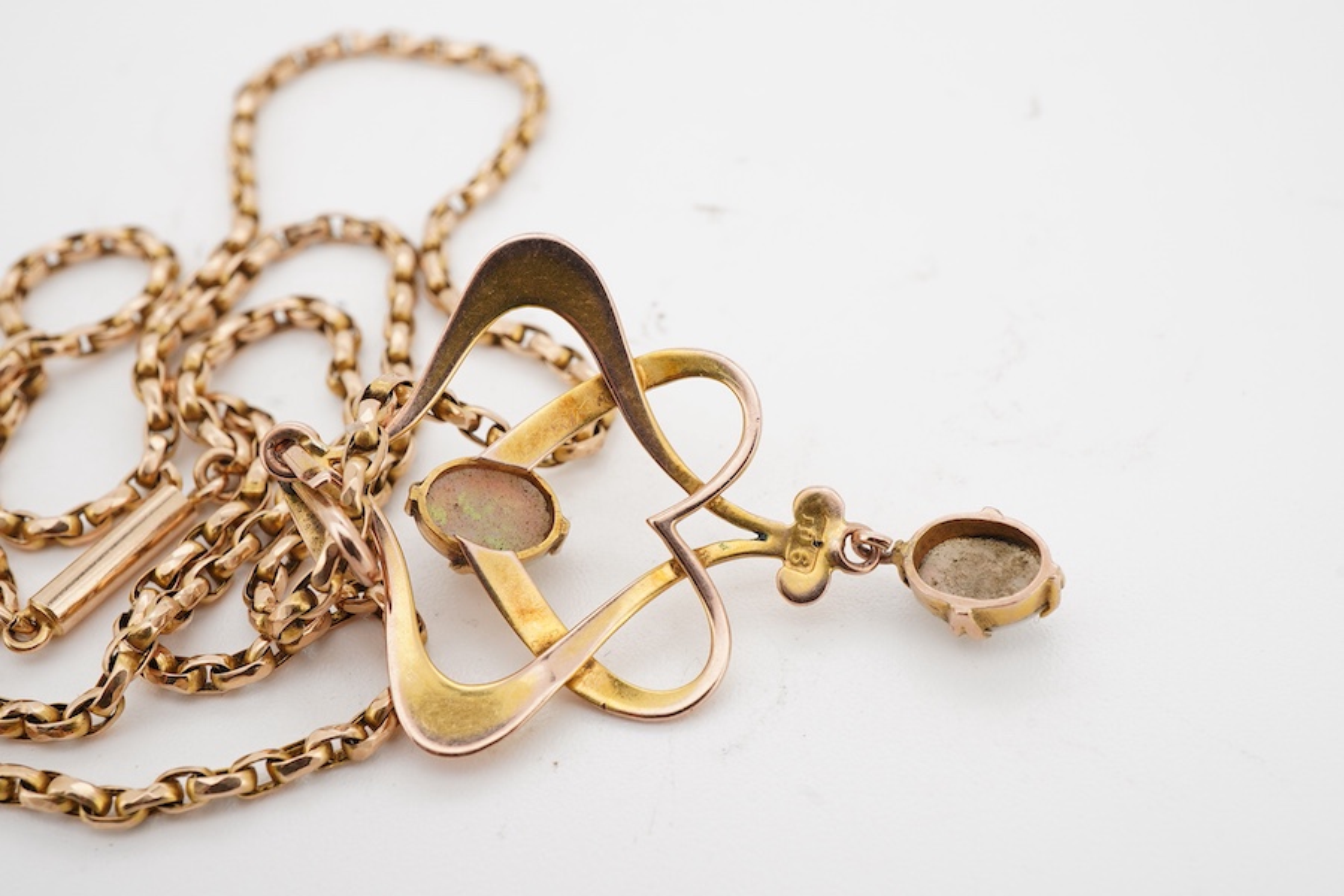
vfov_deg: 29.9
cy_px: 448
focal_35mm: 45
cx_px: 672
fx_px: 1680
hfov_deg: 43.6
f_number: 22
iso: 250
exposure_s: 1/125
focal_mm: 30
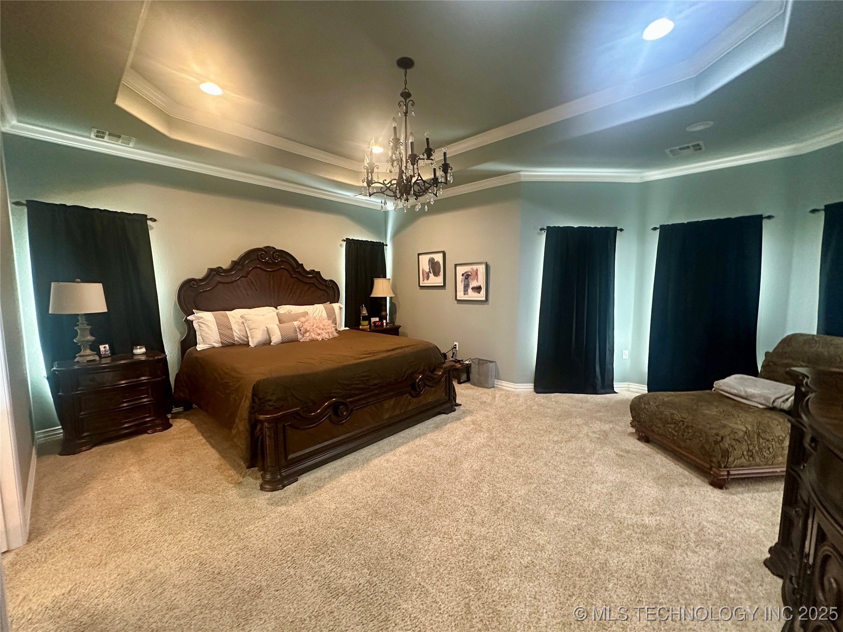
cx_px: 422
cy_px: 316
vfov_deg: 85.7
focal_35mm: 14
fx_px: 341
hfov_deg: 102.1
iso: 1000
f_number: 2.2
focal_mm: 2.22
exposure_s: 1/60
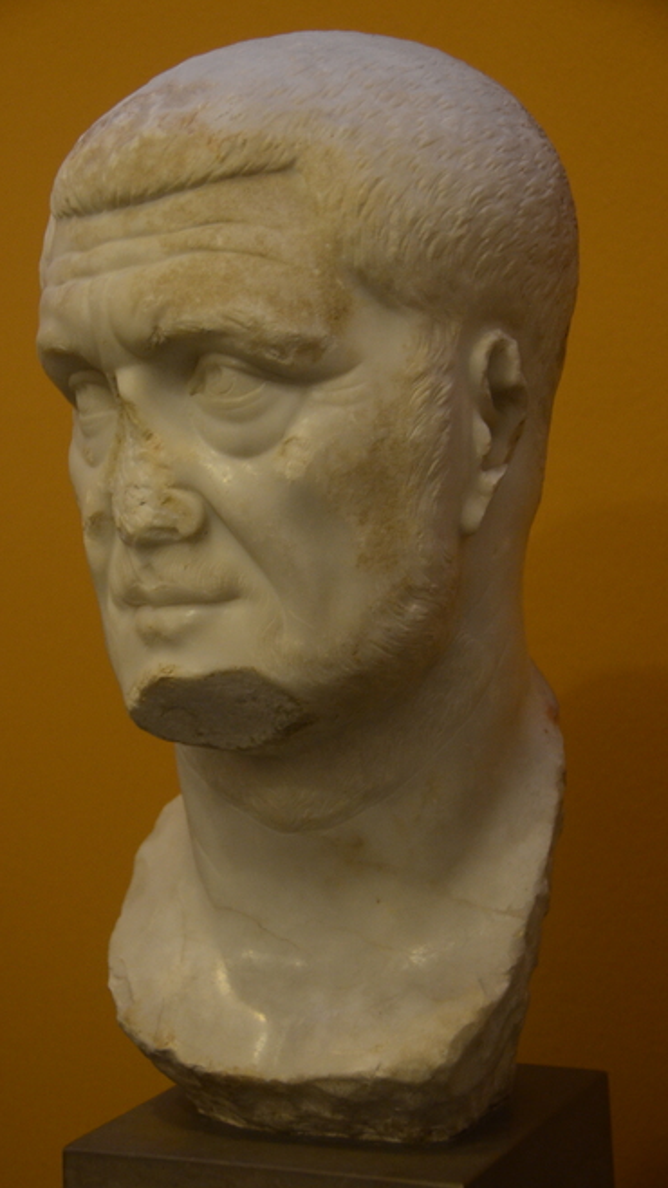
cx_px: 307
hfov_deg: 15.9
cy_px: 596
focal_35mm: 76
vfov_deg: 27.9
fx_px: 2394
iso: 1250
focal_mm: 48
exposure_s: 1/10
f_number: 4.5
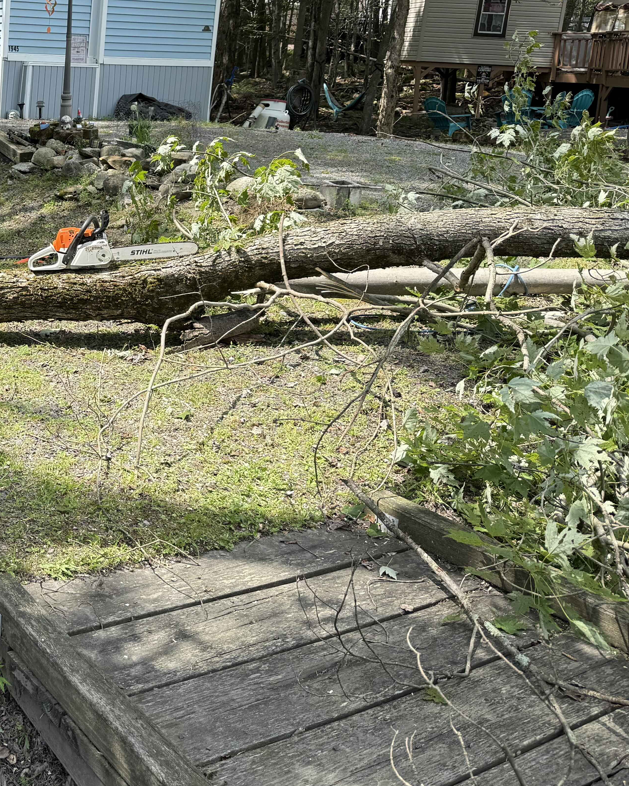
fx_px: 977
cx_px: -59
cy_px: 267
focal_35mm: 42
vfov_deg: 43.3
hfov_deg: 31.7
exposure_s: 1/1032
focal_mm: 6.76
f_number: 1.78
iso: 80
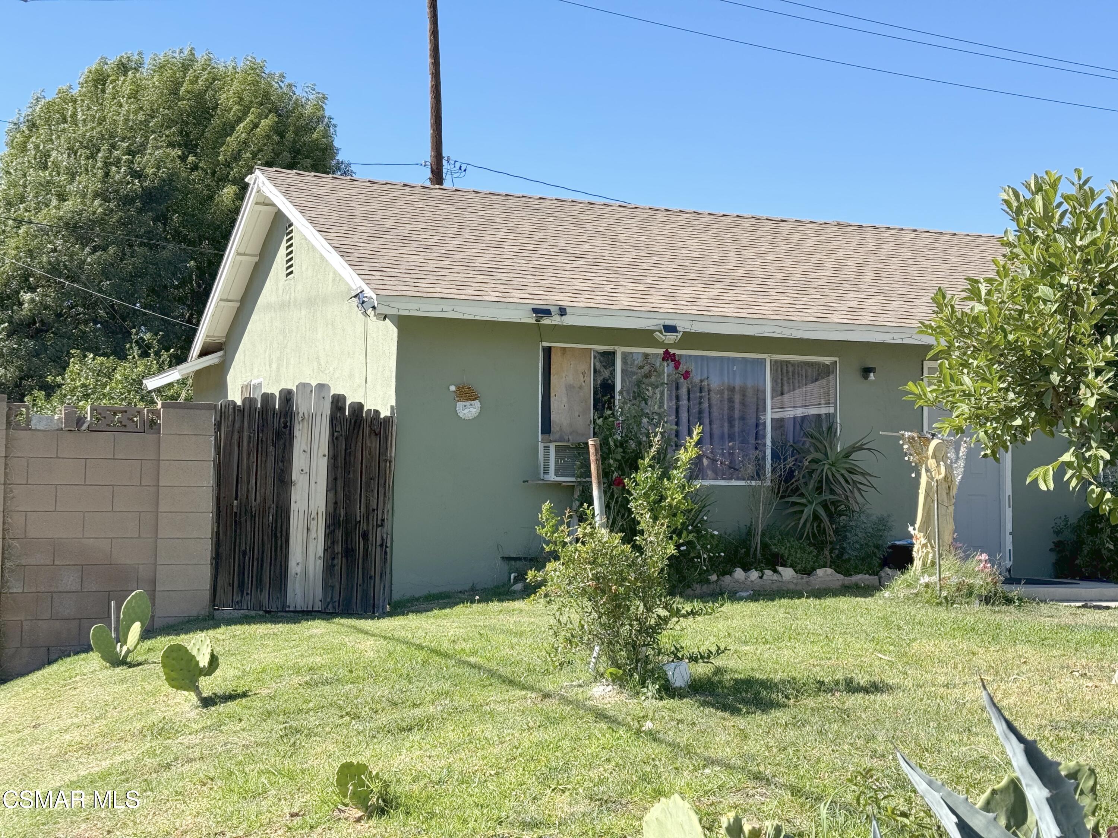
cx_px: 559
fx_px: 1550
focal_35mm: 48
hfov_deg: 39.7
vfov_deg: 30.3
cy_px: 419
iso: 64
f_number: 1.78
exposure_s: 1/1923
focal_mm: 6.86
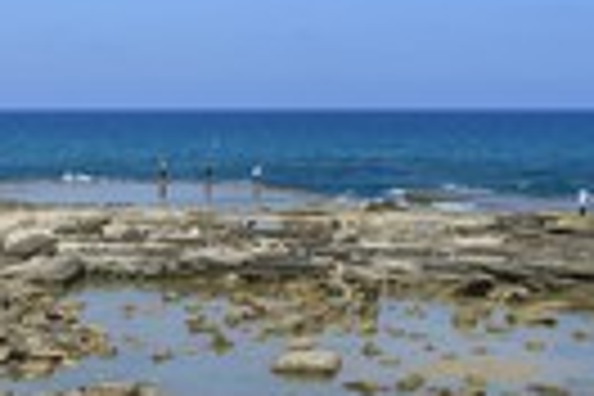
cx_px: -81
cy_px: 418
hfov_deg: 21.5
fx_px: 1468
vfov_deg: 15.0
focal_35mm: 89
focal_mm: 28
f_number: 14
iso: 100
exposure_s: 1/160
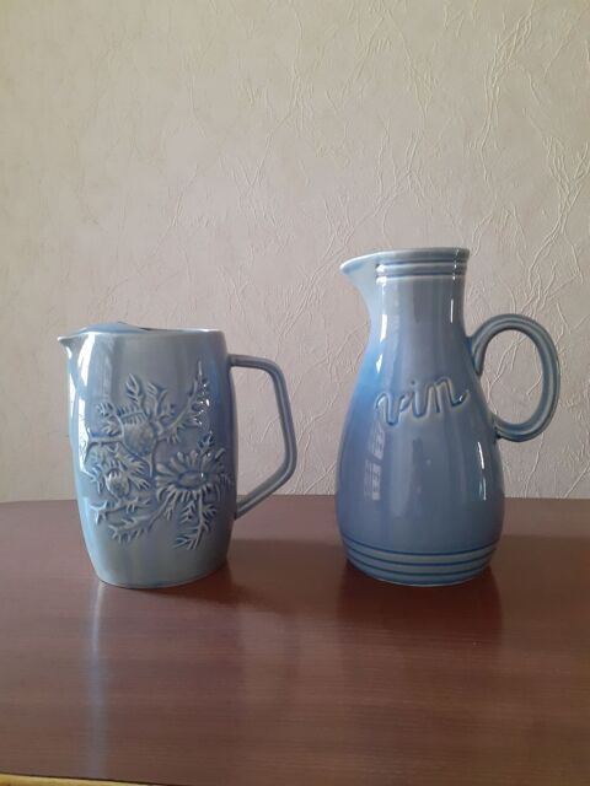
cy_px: 393
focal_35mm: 27
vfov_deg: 65.3
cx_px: 295
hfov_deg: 51.4
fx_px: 614
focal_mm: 3.6
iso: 200
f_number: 1.9
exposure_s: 1/25
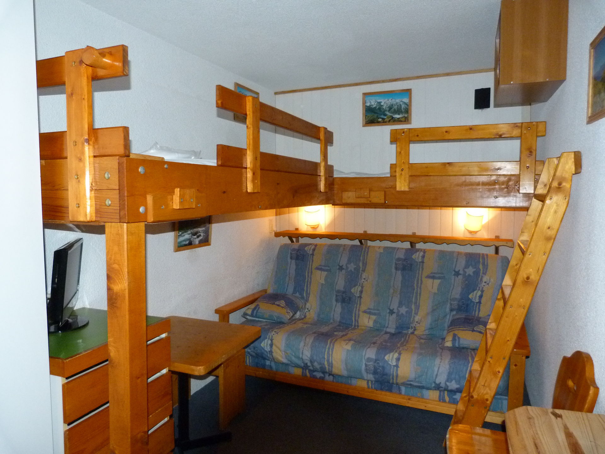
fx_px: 437
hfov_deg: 69.4
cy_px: 227
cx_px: 302
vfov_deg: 54.9
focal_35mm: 25
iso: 400
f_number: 2.8
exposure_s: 1/125
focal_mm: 4.5
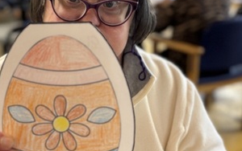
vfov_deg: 26.4
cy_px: 87
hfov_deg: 40.7
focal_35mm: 49
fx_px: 323
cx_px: 89
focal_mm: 5.96
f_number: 1.6
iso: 160
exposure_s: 1/50
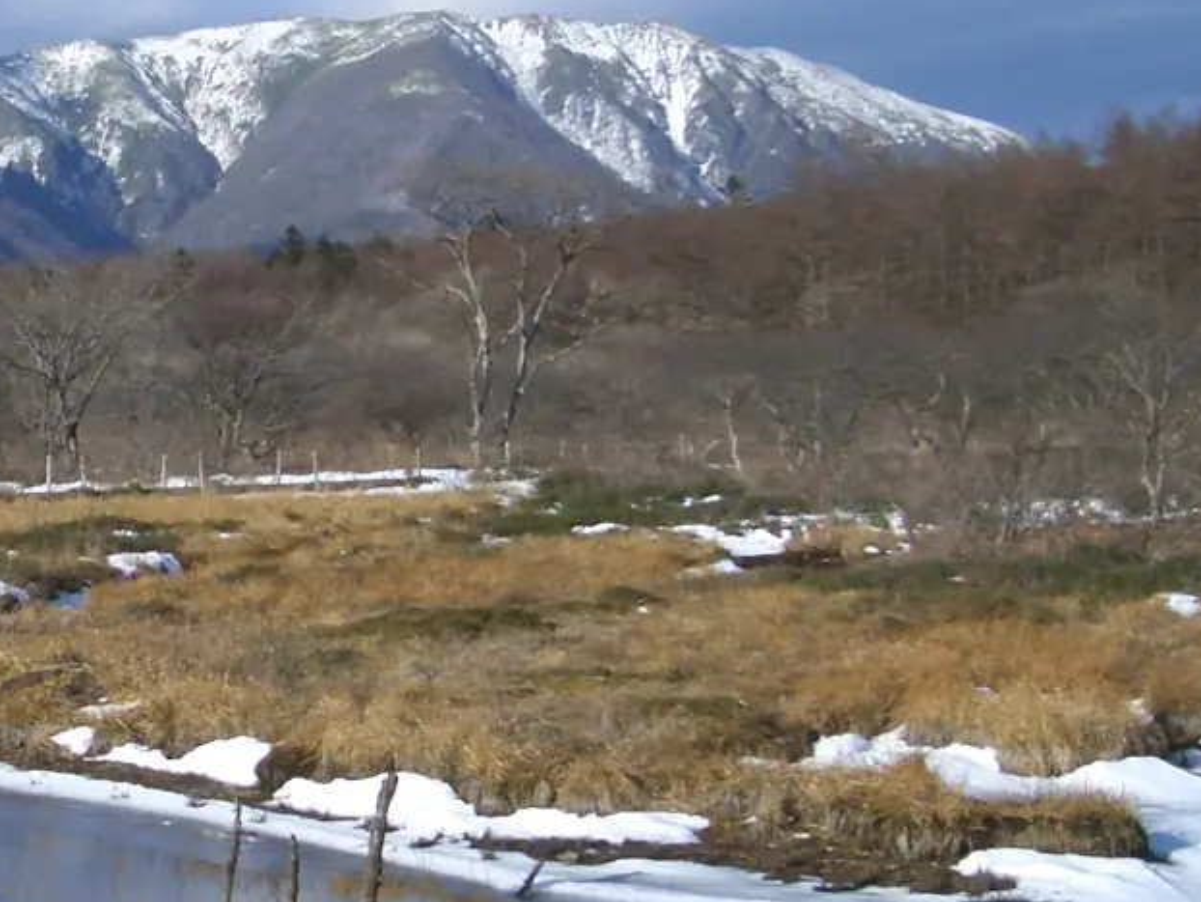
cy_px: 440
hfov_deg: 21.1
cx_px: 14
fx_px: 3124
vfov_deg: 16.4
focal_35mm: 90
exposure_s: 1/640
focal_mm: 5.8
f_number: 4.3
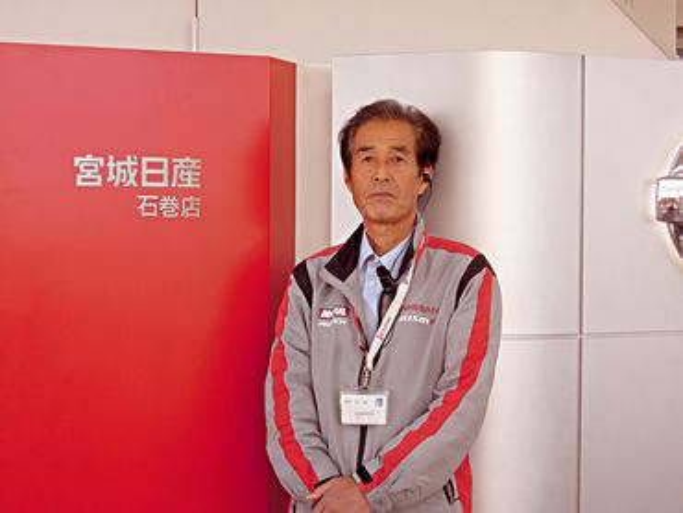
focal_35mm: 77
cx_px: 342
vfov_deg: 19.2
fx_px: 1520
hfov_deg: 25.3
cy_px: 256
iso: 320
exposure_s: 1/100
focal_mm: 13.8
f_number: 4.7
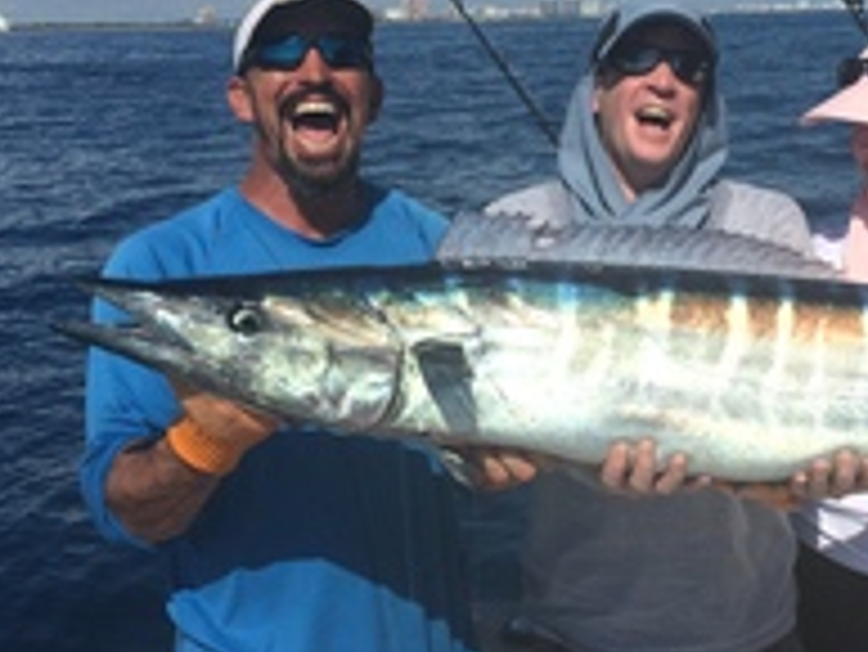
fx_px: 1505
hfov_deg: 31.5
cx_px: 670
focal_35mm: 60
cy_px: 301
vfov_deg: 24.4
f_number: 2.2
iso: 32
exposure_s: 1/4566
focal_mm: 4.15
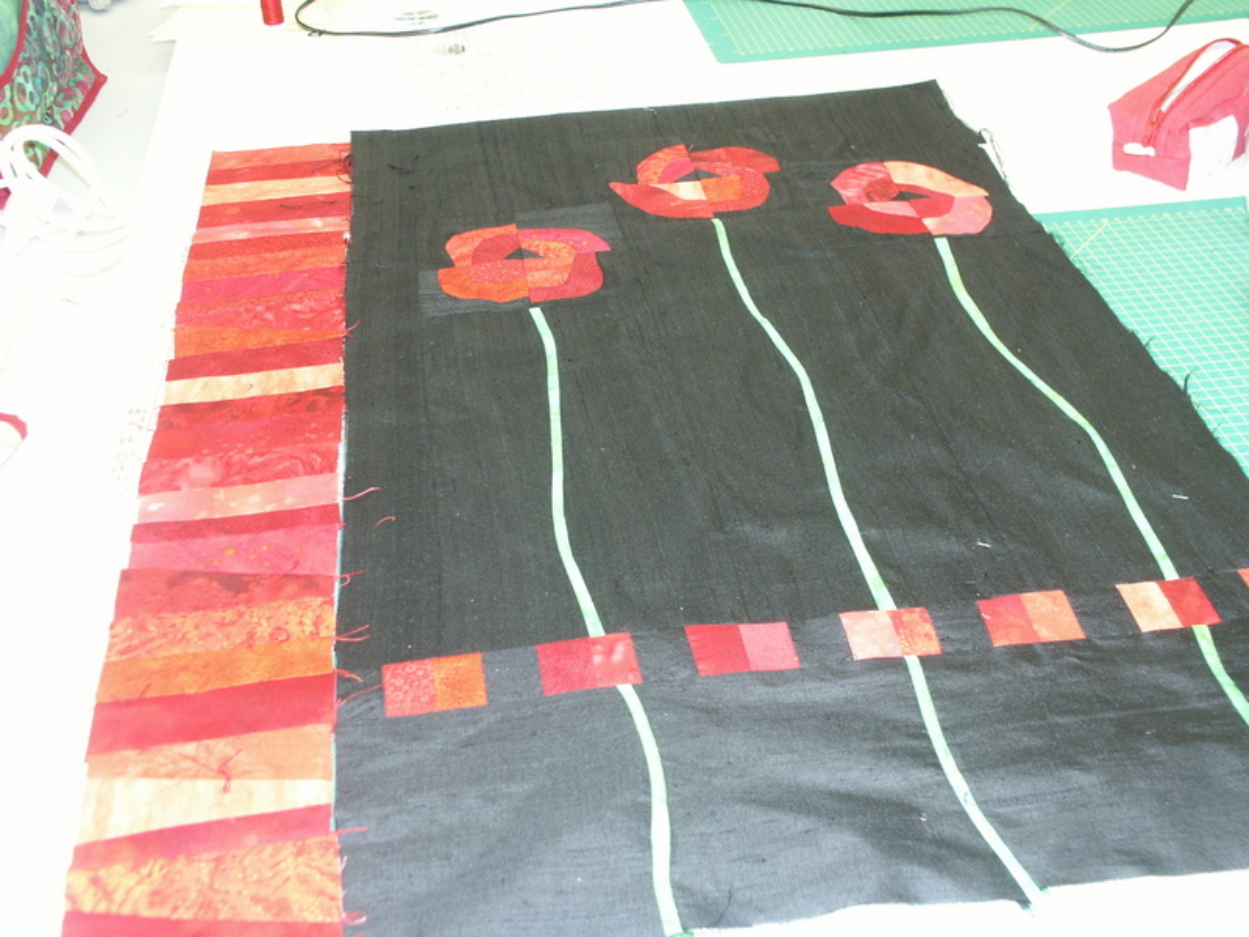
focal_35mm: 39
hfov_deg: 47.9
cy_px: 468
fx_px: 1407
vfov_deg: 36.8
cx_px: 624
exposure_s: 1/45
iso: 200
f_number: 2.8
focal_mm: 10.11
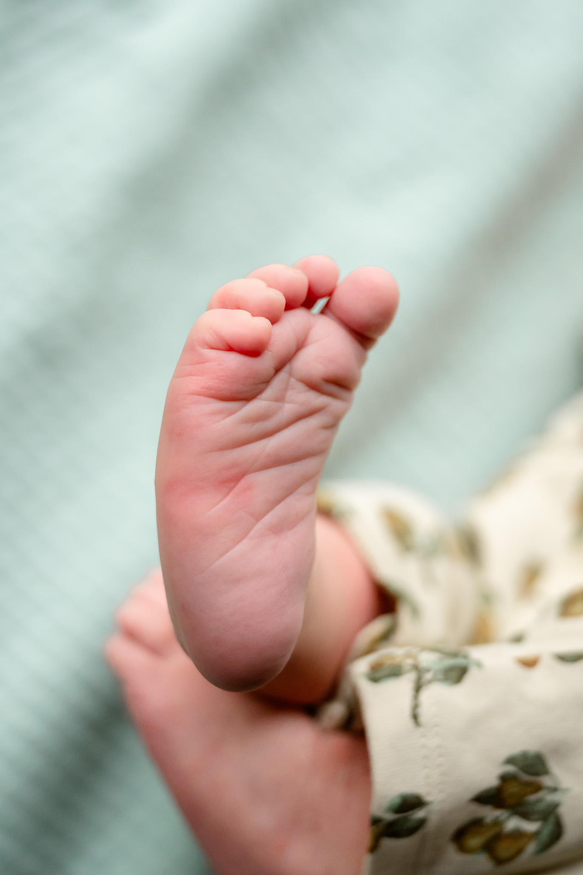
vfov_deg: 36.3
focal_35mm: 55
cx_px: 292
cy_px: 438
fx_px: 1338
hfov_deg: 24.6
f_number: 3.5
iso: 4000
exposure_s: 1/500
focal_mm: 55
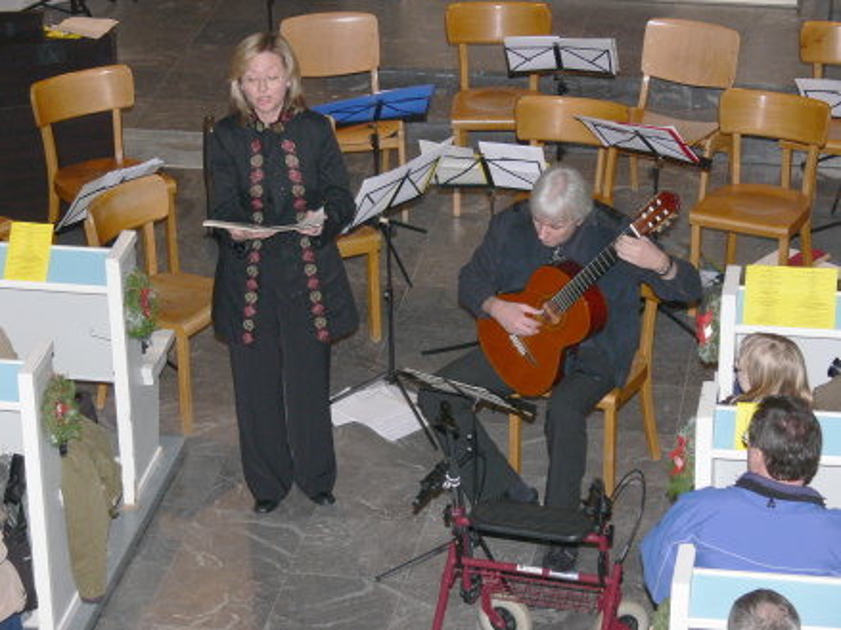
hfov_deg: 17.1
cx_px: 420
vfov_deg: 12.9
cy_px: 315
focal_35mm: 115
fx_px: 2793
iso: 100
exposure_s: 1/30
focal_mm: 24.3
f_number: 4
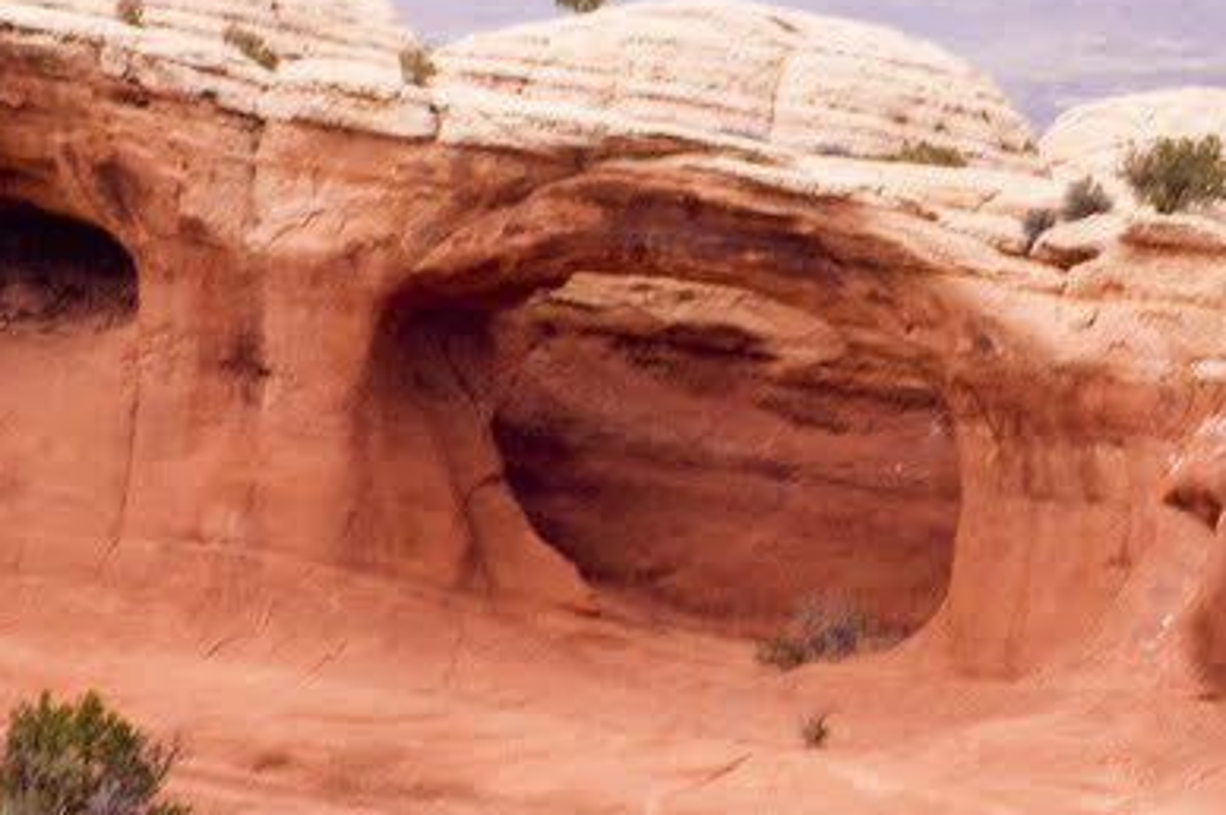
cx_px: 1081
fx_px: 28310
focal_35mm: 832
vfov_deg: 1.6
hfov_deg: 2.5
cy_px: 477
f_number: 8
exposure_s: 1/80
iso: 200
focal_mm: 210
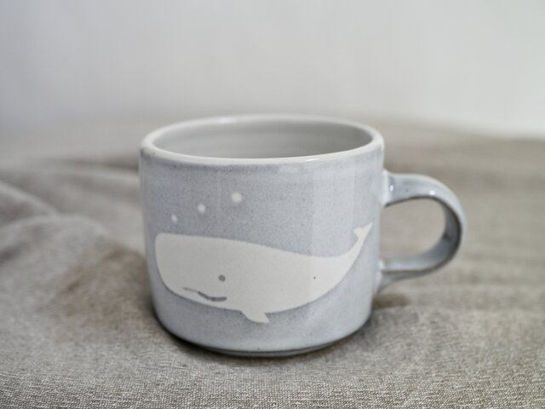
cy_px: 204
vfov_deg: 29.1
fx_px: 787
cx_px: 272
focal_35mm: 50
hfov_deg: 38.2
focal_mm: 25
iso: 200
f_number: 2.8
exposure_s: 1/60
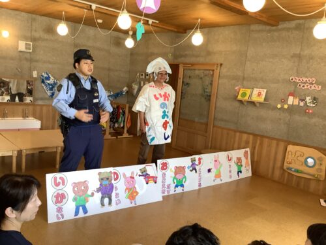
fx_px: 292
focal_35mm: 31
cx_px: 163
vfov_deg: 45.4
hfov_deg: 58.4
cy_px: 122
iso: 125
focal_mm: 3.3
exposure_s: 1/60
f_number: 2.4
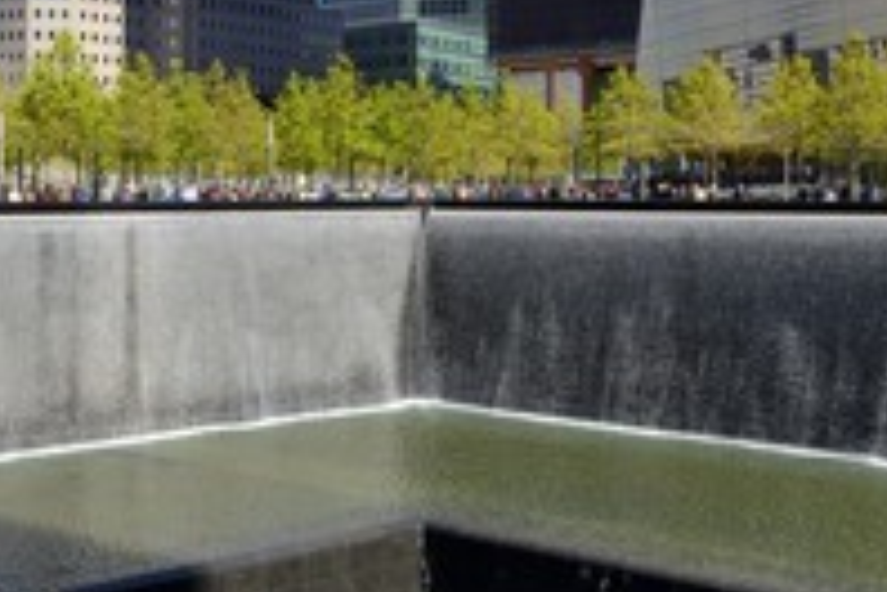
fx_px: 1675
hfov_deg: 29.7
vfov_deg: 20.0
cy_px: 206
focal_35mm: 68
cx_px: 426
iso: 200
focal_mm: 32
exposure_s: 1/200
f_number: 10
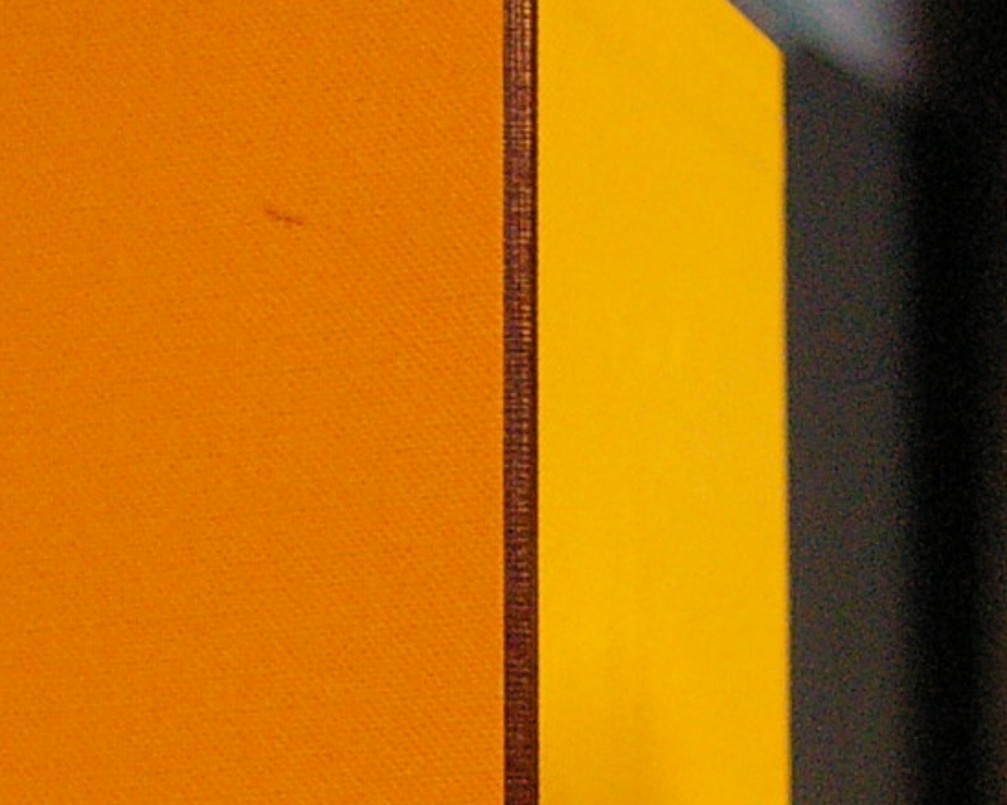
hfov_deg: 13.0
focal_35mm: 148
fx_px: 4409
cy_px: 1114
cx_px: 555
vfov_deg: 10.2
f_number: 4
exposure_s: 1/45
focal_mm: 24
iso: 1600
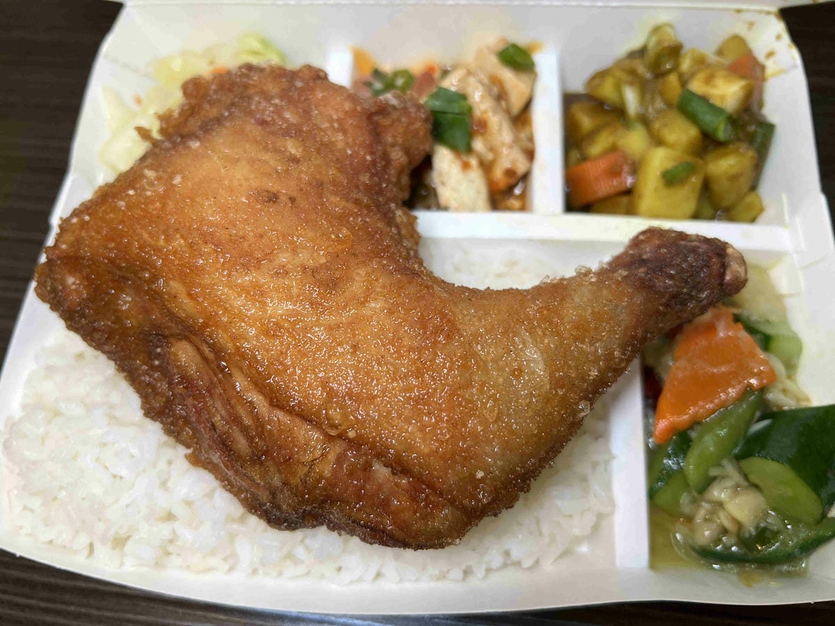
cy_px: 313
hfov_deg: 67.3
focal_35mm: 26
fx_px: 627
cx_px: 418
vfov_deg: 53.1
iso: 64
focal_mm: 5.7
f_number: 1.5
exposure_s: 1/120
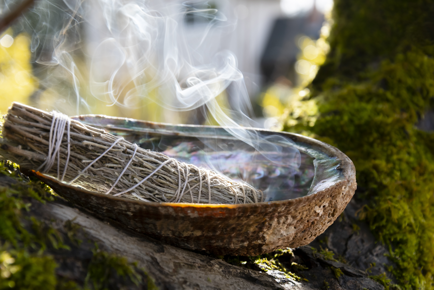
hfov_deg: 23.4
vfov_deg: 15.7
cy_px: 145
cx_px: 217
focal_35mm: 87
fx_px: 1049
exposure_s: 1/320
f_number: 8
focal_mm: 58
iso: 320
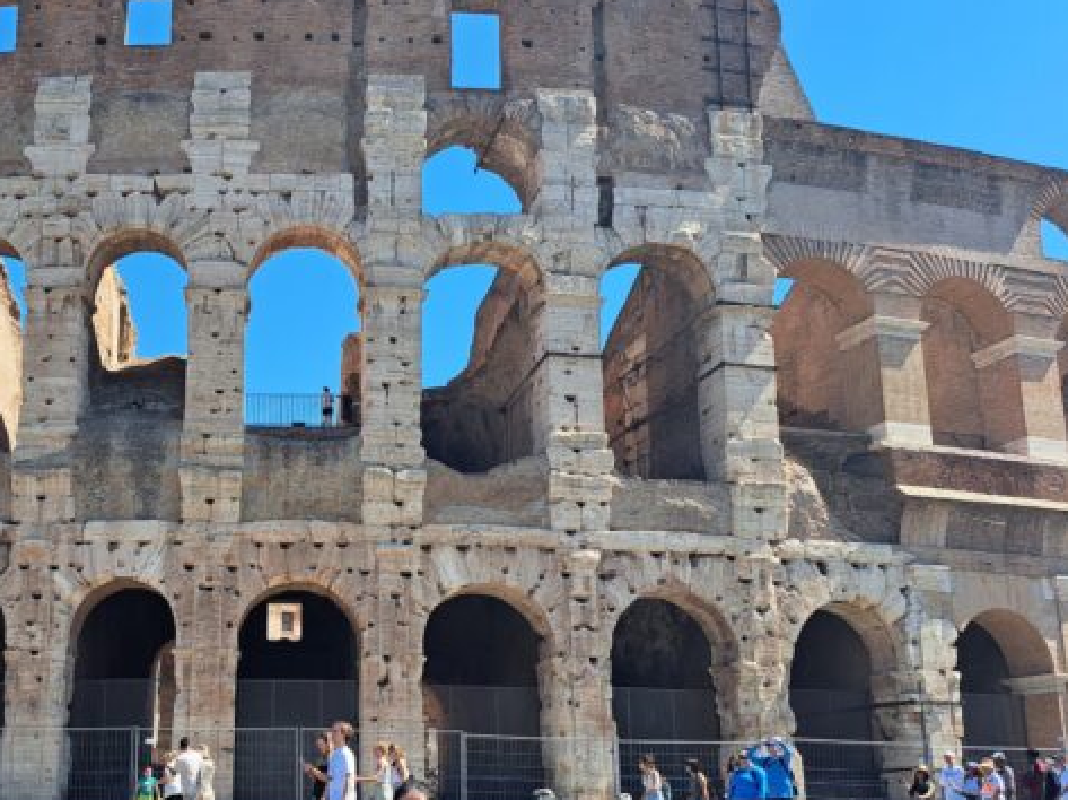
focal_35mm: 39
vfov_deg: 36.2
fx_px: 1202
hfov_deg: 46.2
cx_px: 269
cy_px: 567
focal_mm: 5.23
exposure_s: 1/1082
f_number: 1.8
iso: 50
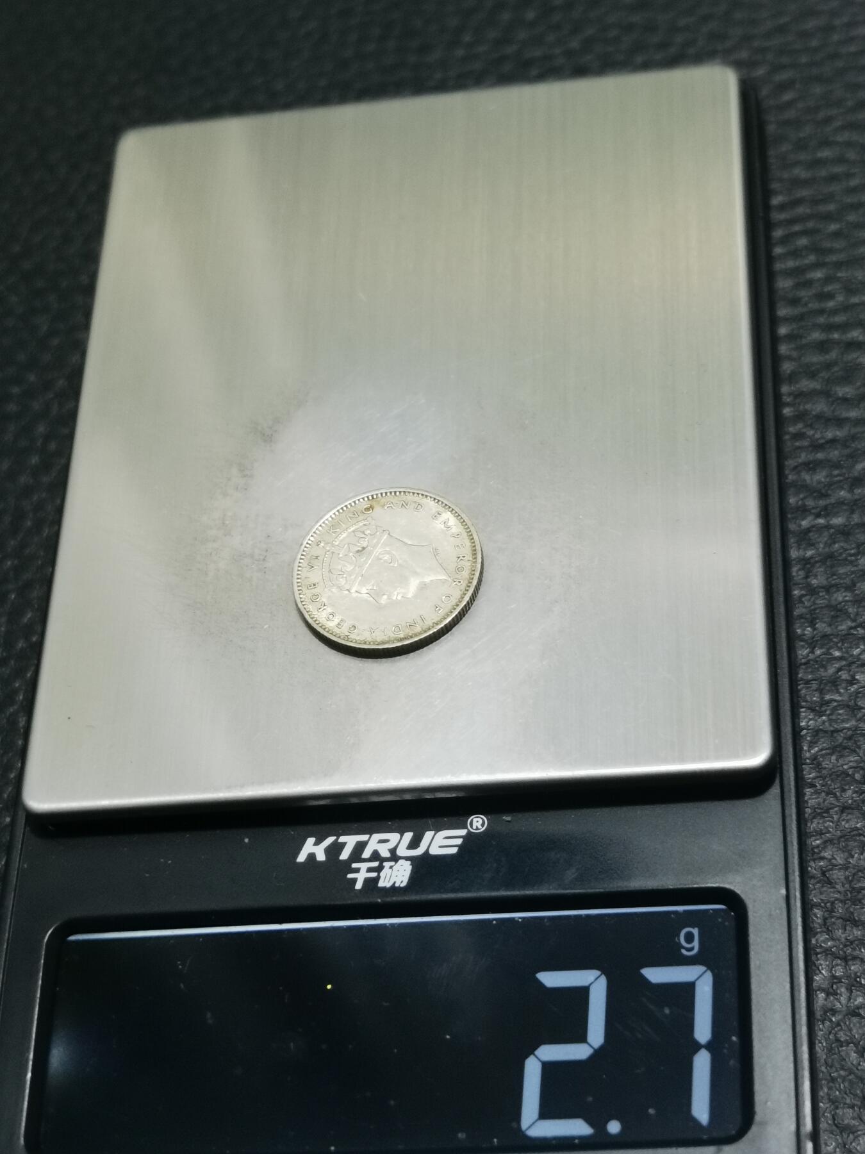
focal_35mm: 62
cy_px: 577
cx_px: 432
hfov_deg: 23.7
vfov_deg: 31.2
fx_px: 2066
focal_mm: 6.67
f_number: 1.9
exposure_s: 1/100
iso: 200
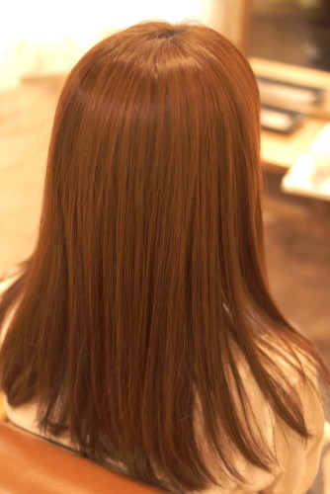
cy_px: 247
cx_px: 165
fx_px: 721
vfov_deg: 37.8
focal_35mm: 52
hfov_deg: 25.8
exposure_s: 1/400
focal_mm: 35
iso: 800
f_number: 2
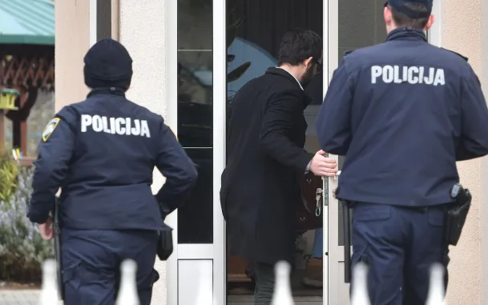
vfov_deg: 6.1
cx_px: 298
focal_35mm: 216
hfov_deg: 9.7
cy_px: 136
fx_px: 2874
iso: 320
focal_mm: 170
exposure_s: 1/800
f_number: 7.1
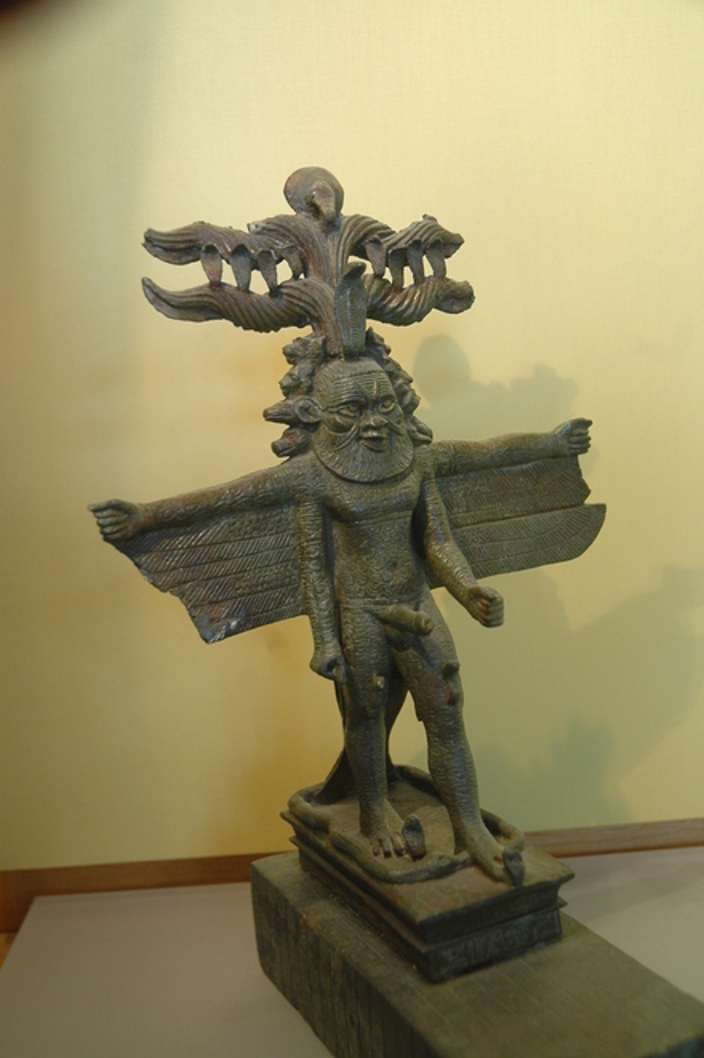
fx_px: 1277
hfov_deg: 30.8
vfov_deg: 45.0
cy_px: 529
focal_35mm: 44
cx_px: 352
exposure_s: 1/20
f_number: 4
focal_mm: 29
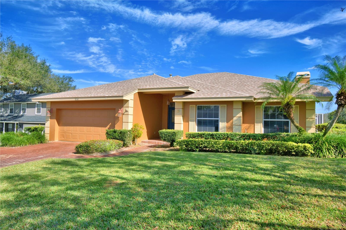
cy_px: 115
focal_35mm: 24
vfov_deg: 53.1
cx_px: 173
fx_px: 231
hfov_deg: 73.8
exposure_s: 1/640
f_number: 5.3
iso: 100
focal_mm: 16
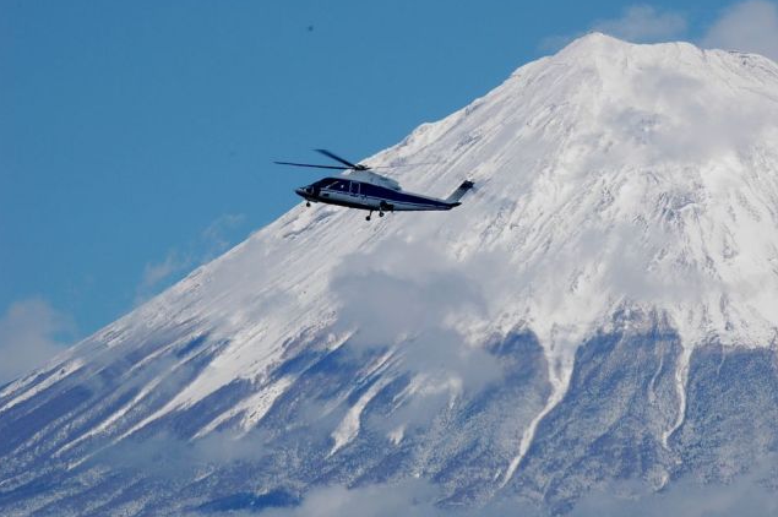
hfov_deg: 5.5
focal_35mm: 378
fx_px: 8160
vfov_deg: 3.6
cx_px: 485
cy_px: 216
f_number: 16
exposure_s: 1/250
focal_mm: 200
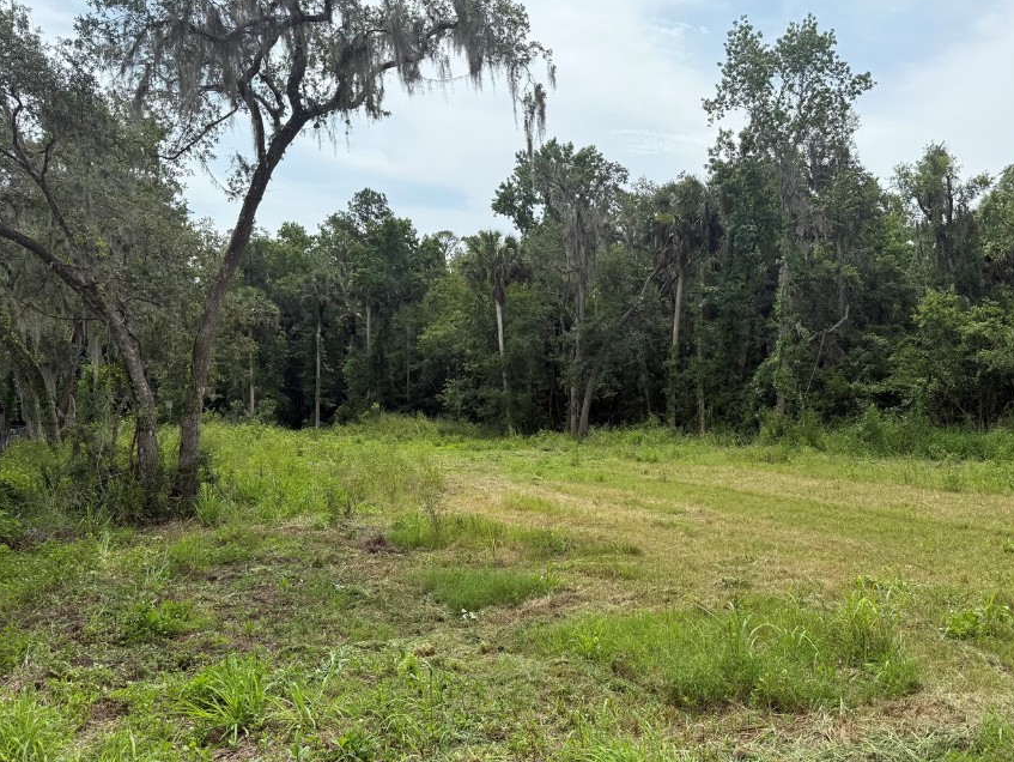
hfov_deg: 61.4
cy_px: 379
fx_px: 850
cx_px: 570
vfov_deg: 48.3
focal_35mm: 29
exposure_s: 1/4673
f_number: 1.78
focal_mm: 6.76
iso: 100
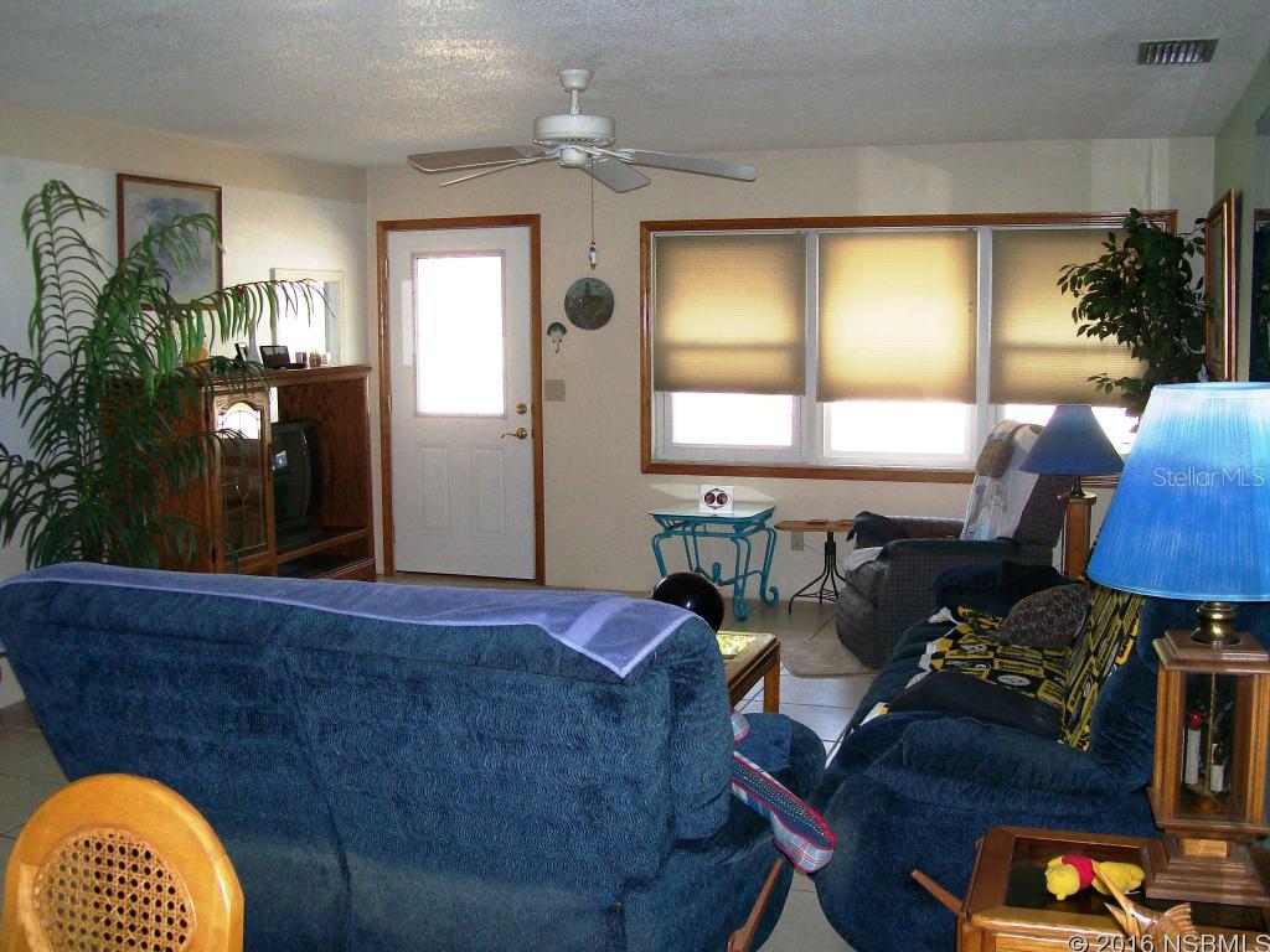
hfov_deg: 51.4
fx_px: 1321
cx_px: 635
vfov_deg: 39.7
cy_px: 476
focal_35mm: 36
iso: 140
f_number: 2.7
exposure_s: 1/64
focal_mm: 6
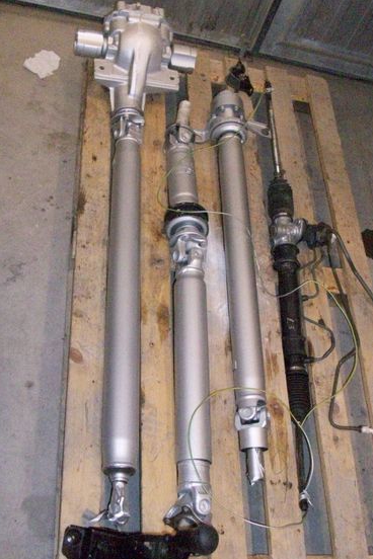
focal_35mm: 41
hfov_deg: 32.6
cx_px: 194
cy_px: 307
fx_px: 637
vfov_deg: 47.3
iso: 800
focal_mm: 5.7
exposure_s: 1/128
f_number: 2.8
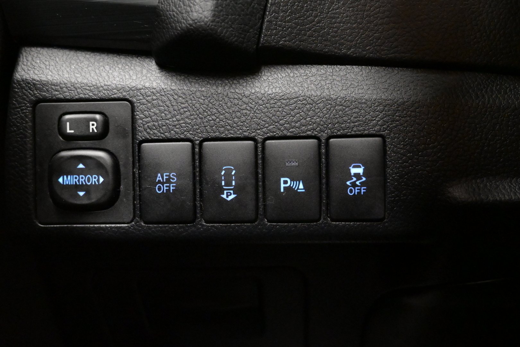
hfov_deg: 53.1
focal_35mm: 36
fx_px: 520
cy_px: 174
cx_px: 260
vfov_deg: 36.9
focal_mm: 24
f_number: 5
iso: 8000
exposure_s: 1/100
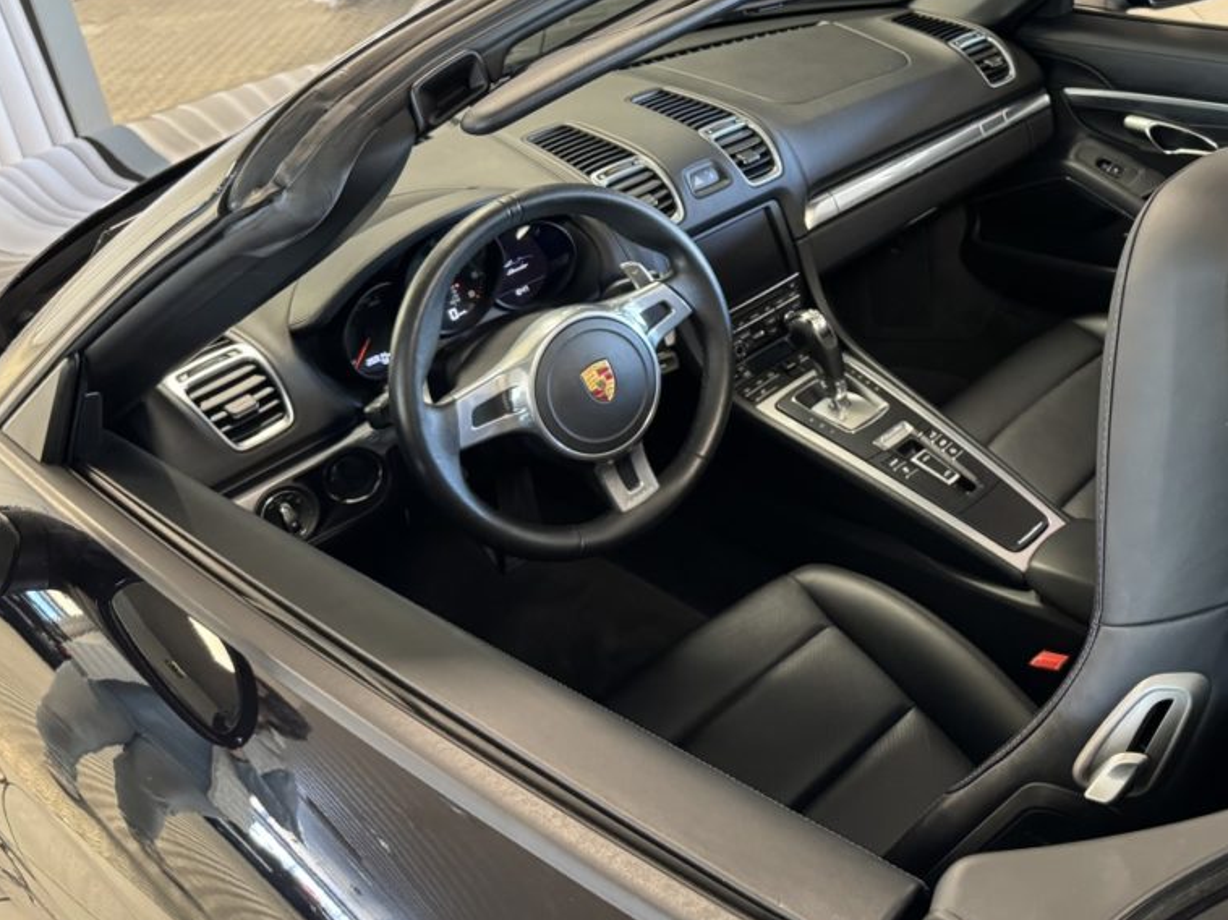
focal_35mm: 38
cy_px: 249
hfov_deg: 46.8
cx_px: 956
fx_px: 1348
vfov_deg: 36.9
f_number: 1.78
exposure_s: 1/50
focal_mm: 6.76
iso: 640
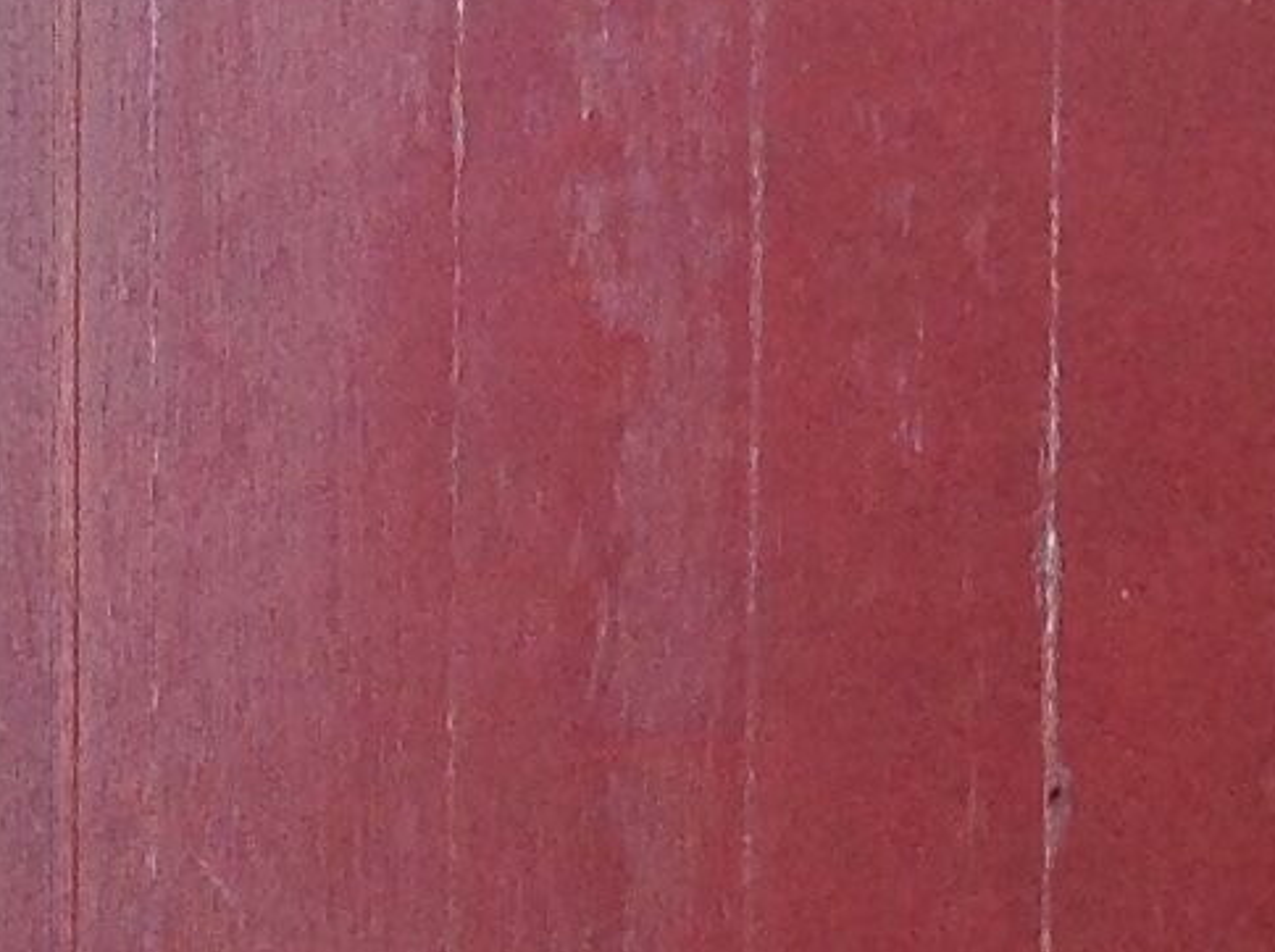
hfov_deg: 9.6
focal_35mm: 187
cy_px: 2214
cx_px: -1567
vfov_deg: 7.4
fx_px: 6876
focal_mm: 4.28
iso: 80
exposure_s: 1/120
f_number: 2.4
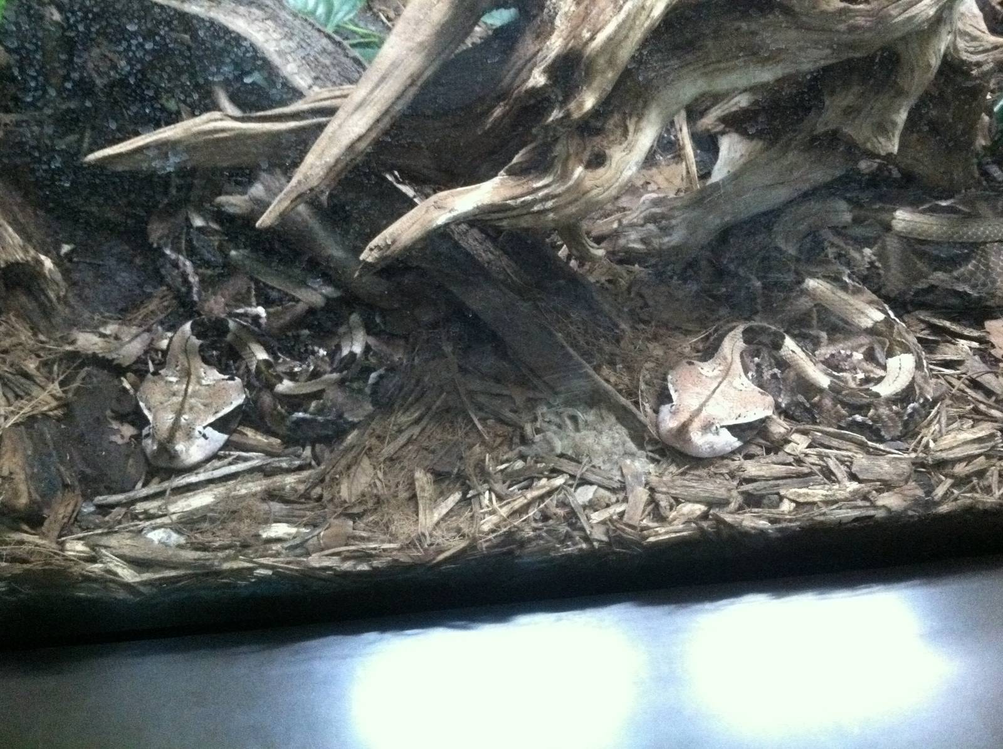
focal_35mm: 35
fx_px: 1013
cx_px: 502
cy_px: 374
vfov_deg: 40.6
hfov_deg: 52.7
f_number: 2.8
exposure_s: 1/15
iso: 1000
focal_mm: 3.85
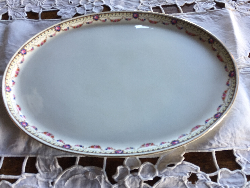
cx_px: 125
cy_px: 94
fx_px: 209
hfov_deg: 61.7
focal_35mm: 29
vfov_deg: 48.2
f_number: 2.2
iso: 40
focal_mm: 4.15
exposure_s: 1/50
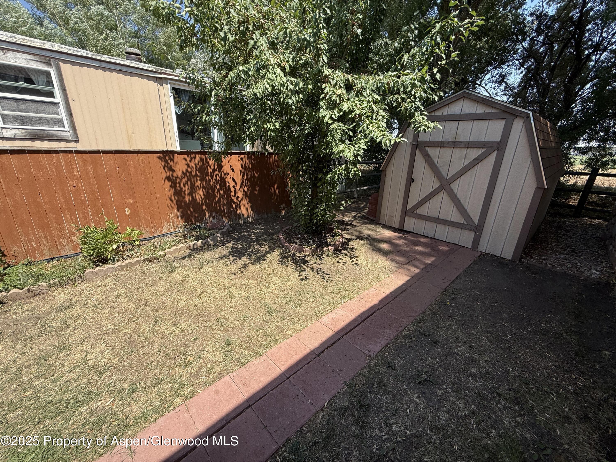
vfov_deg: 85.7
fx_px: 249
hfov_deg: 102.1
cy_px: 231
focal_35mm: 14
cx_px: 308
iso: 50
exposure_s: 1/751
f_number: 2.2
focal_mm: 2.22
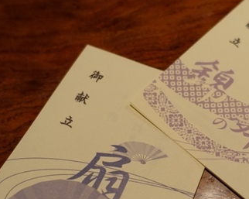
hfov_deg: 37.5
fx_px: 361
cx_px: 176
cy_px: 140
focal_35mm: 49
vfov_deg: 30.5
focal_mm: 8.8
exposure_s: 1/30
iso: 320
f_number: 1.8
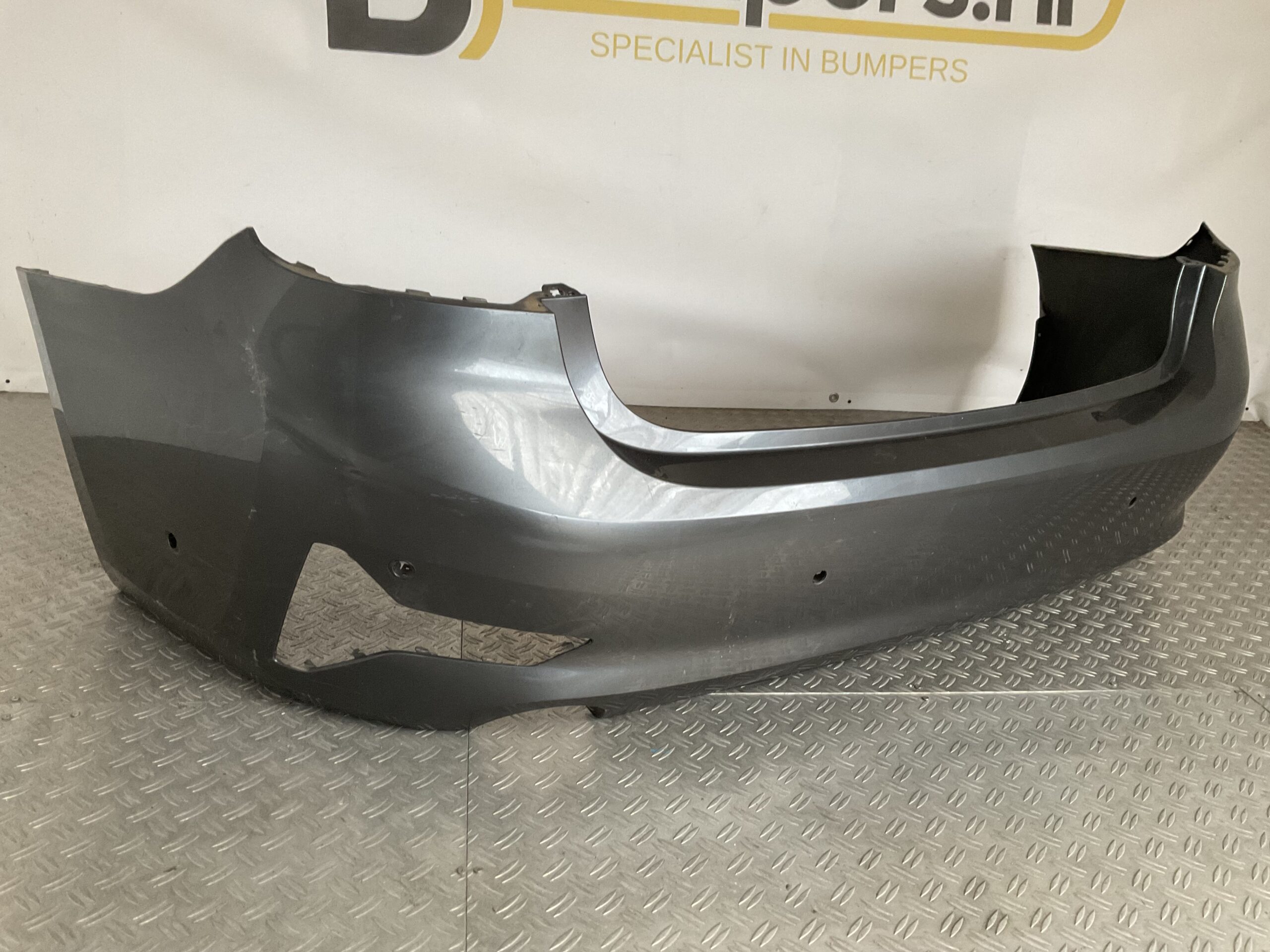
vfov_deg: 48.2
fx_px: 1064
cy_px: 476
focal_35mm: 29
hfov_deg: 61.7
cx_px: 635
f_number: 1.8
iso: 160
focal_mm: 3
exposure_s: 1/60
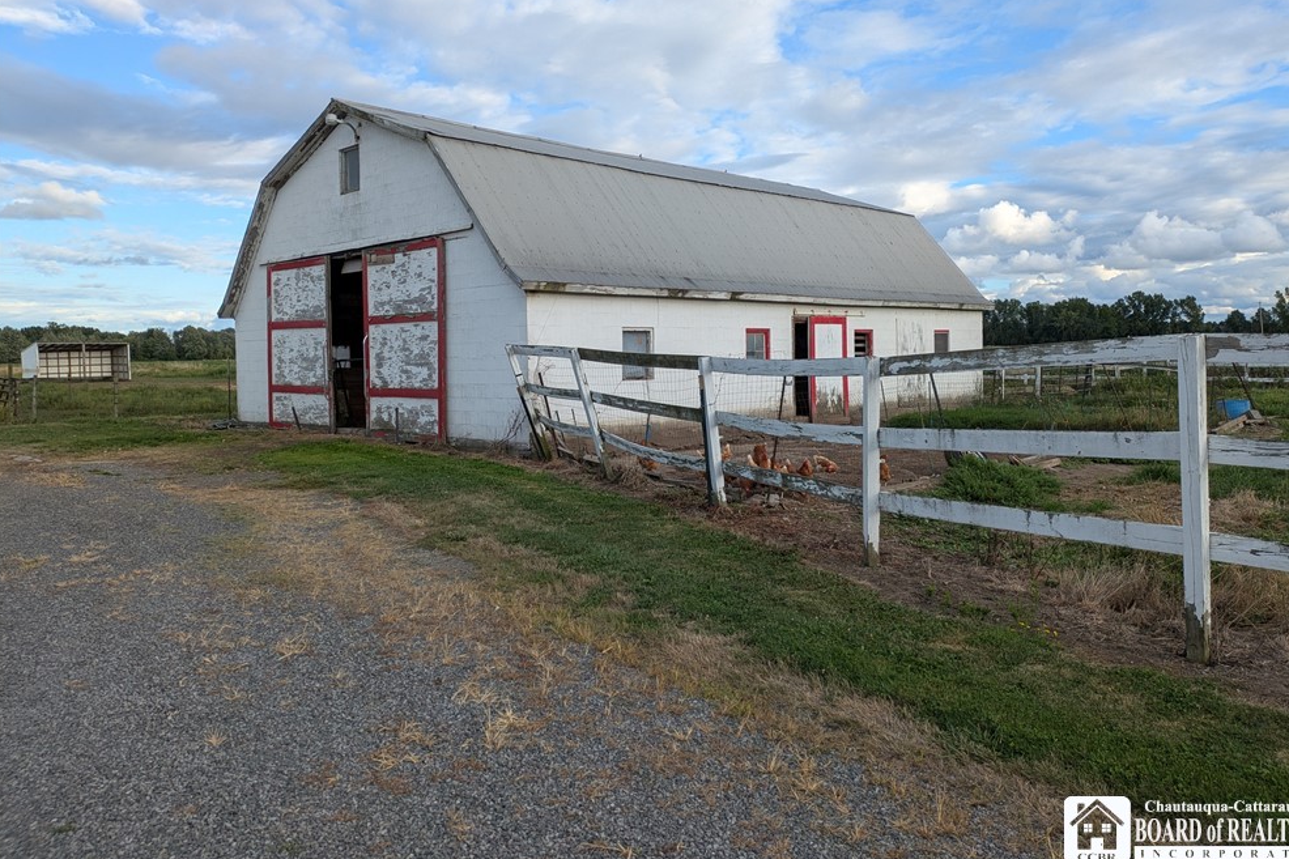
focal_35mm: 27
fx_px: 967
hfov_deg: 67.4
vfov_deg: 47.7
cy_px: 361
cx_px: 662
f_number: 1.89
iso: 44
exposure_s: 1/1001
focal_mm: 5.43
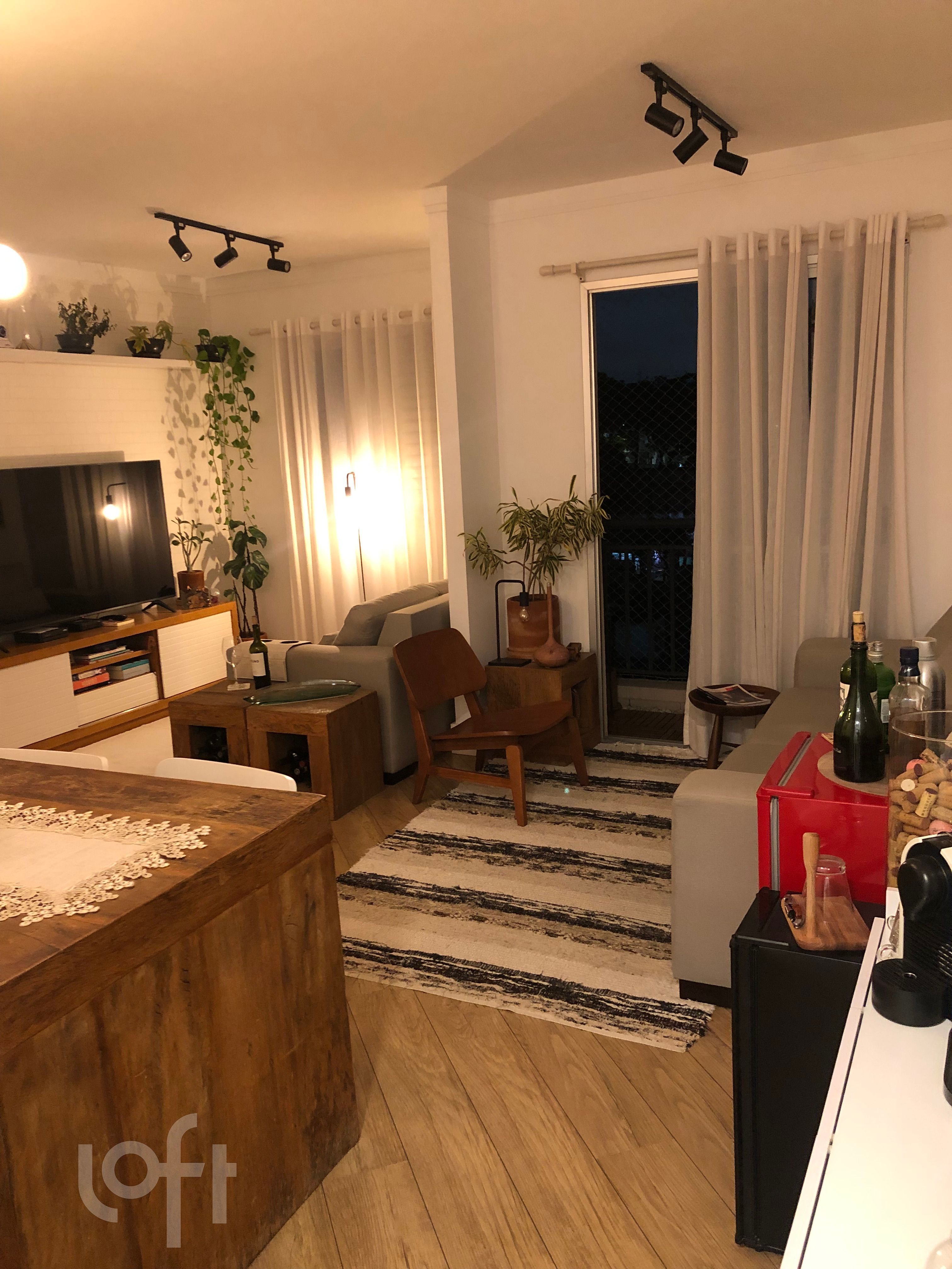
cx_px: 476
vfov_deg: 63.4
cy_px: 634
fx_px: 1027
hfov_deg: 49.7
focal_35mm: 28
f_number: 1.8
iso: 100
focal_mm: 4
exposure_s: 1/7
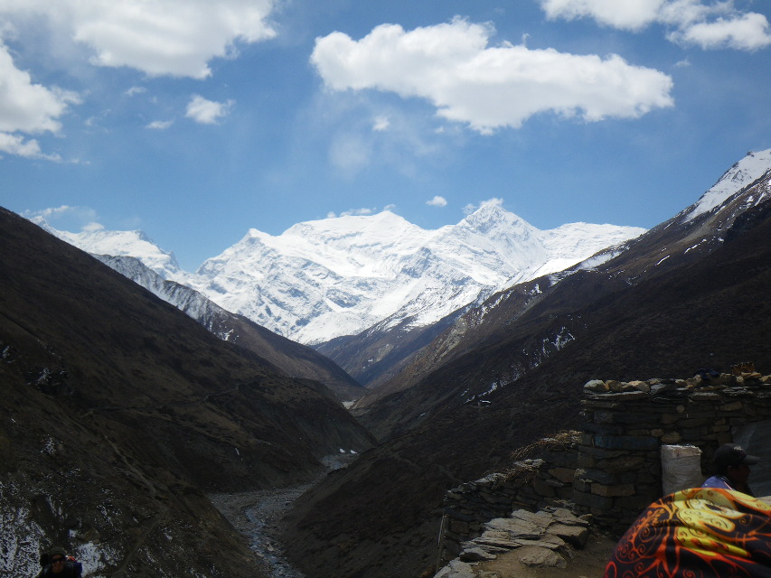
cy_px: 289
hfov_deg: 54.0
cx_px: 386
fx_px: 757
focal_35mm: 34
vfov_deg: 41.8
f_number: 4.6
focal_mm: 6.1
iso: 50
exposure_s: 1/640
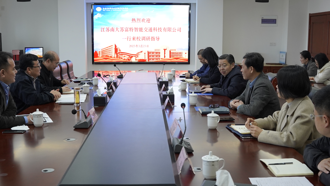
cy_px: 110
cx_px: 170
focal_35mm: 43
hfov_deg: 47.3
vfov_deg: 27.7
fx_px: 376
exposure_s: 1/160
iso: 1600
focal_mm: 24
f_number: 4
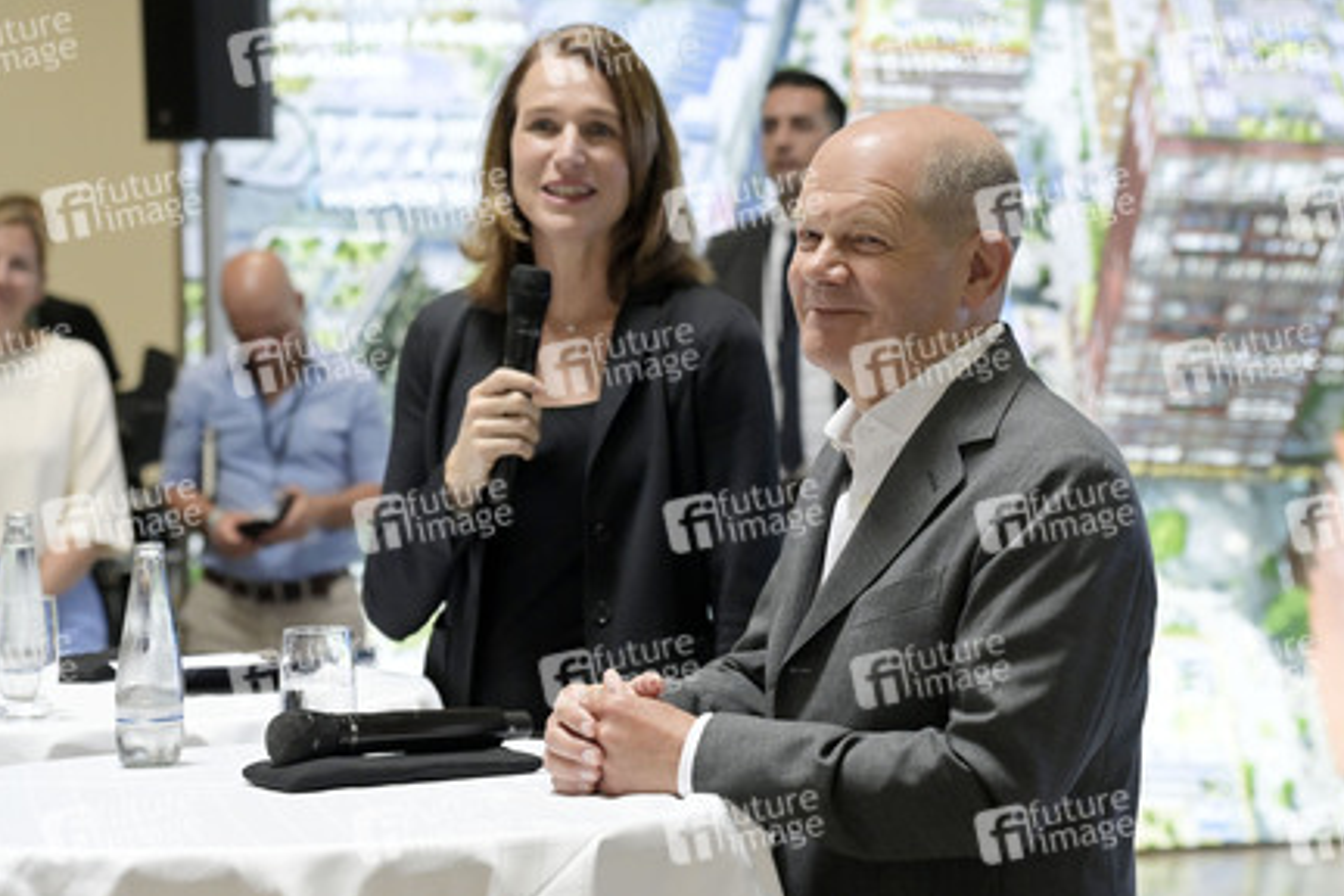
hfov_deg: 21.2
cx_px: 661
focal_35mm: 96
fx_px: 3584
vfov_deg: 14.3
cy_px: 439
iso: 5000
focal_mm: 92
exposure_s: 1/200
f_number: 4.5
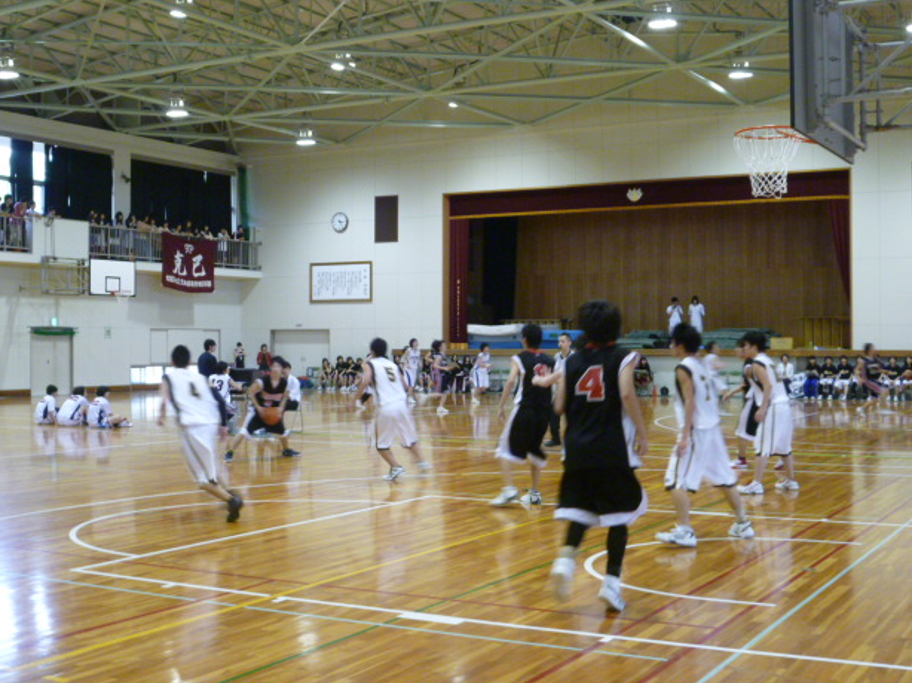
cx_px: 459
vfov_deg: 29.7
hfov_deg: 38.9
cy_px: 330
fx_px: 1290
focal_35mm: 49
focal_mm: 8.3
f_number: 3.9
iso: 400
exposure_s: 1/40
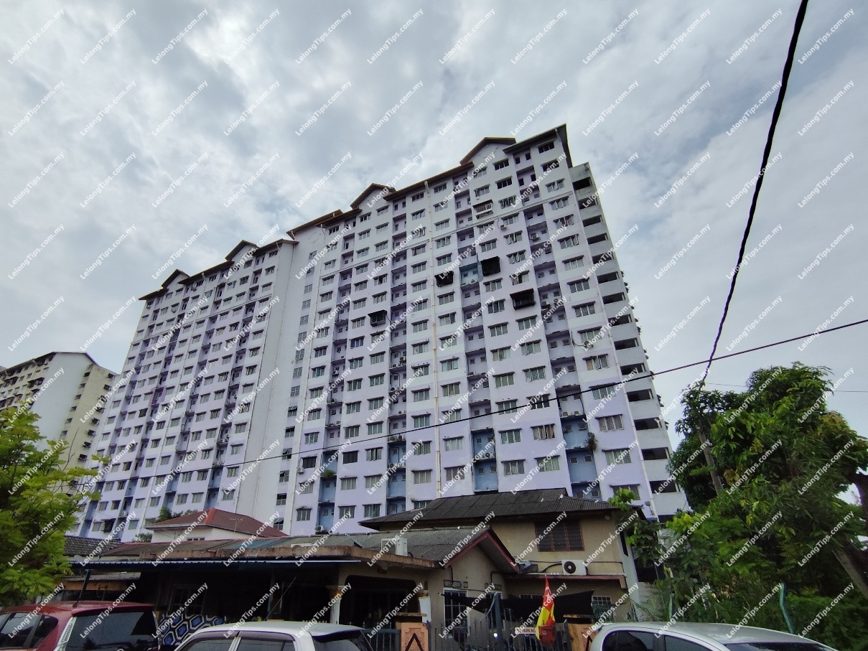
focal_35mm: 16
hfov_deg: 94.5
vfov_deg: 78.1
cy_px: 326
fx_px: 401
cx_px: 434
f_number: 2.2
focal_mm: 1.65
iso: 50
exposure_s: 1/4846
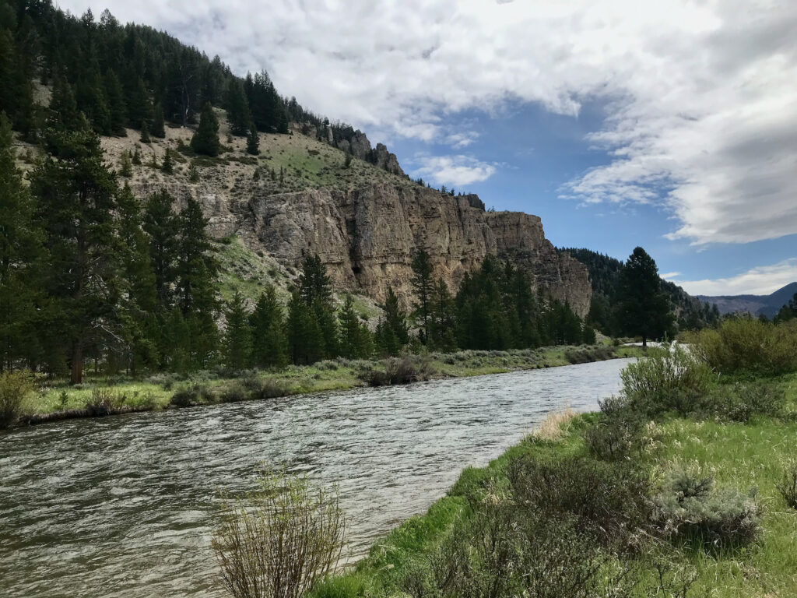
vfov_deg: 49.7
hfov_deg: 63.4
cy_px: 299
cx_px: 398
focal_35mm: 28
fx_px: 645
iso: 20
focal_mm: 3.99
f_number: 1.8
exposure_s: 1/3690
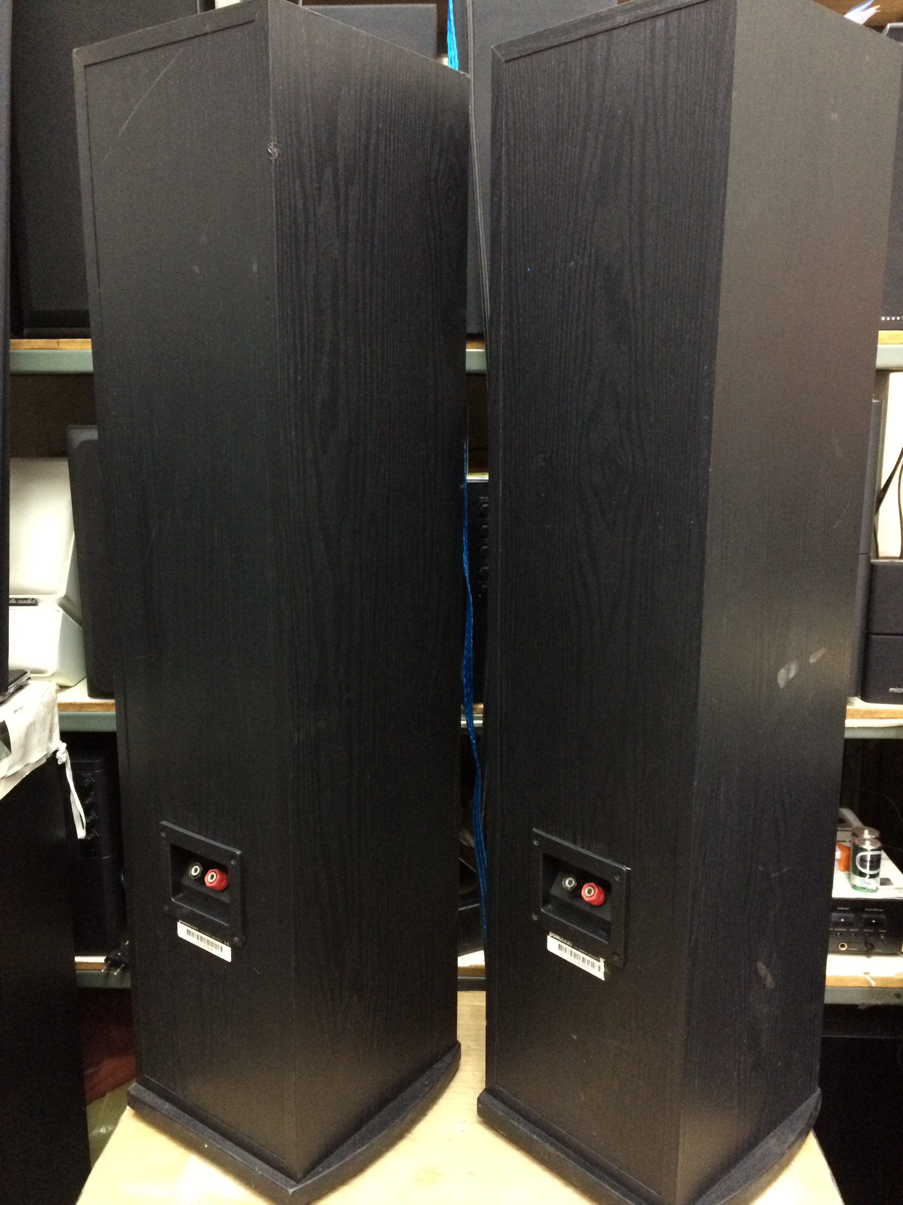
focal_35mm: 29
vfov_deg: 61.7
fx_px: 1009
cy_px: 602
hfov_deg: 48.2
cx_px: 452
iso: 320
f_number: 2.2
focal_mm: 4.15
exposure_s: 1/20
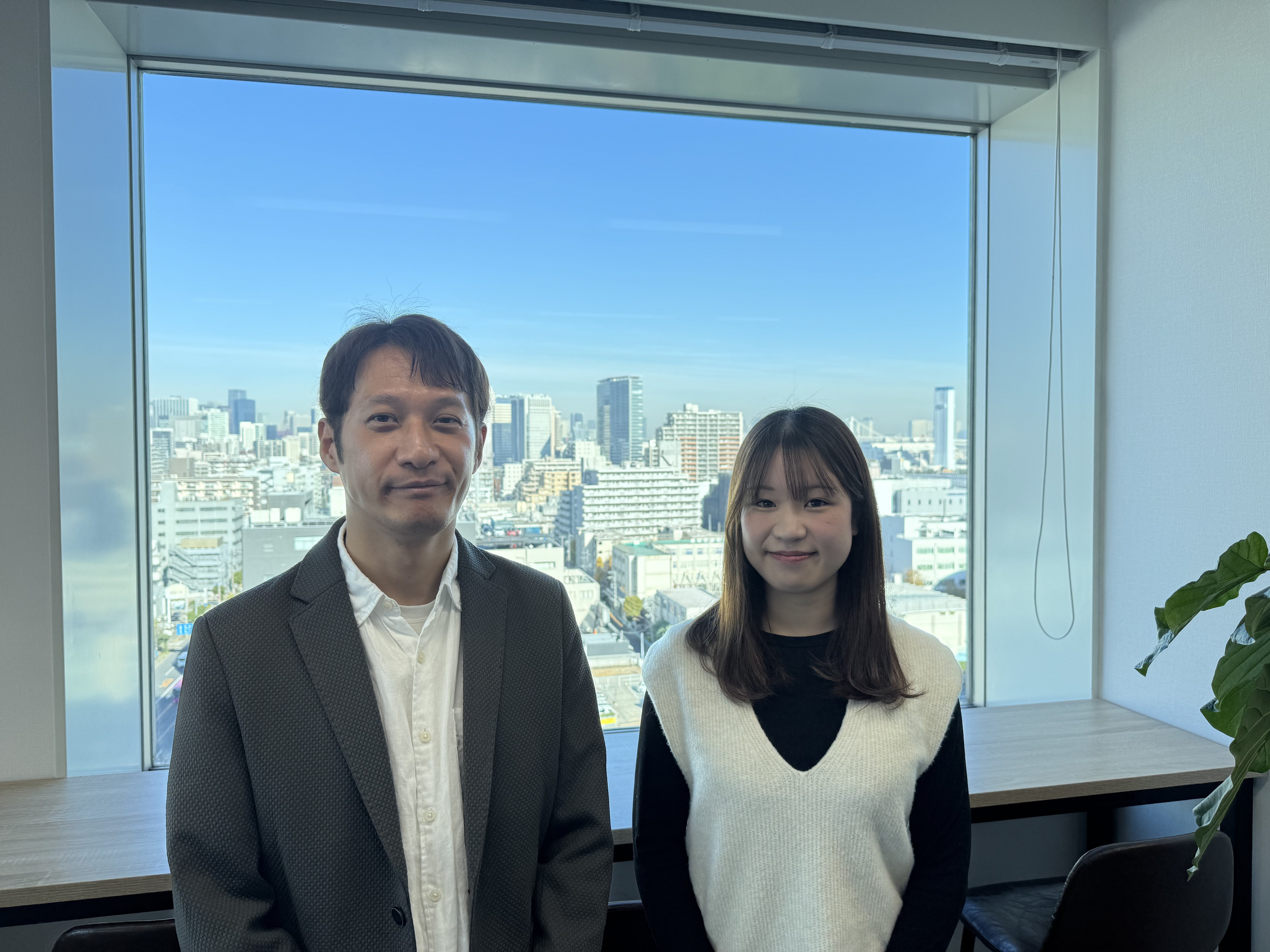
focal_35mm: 24
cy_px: 476
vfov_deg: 56.8
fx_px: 881
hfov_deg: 71.6
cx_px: 635
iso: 80
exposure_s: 1/925
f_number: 1.78
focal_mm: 6.76
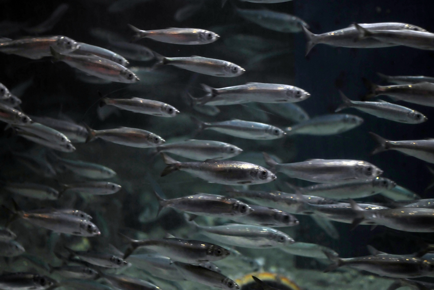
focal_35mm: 75
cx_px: 217
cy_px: 145
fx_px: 904
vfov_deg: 18.2
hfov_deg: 27.0
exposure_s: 1/80
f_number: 1.4
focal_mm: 50
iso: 1000
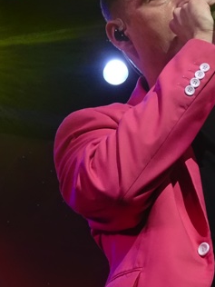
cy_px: 135
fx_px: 1499
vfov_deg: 10.9
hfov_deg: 8.1
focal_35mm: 181
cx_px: 236
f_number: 4.5
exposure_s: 1/80
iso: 320
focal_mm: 10.52
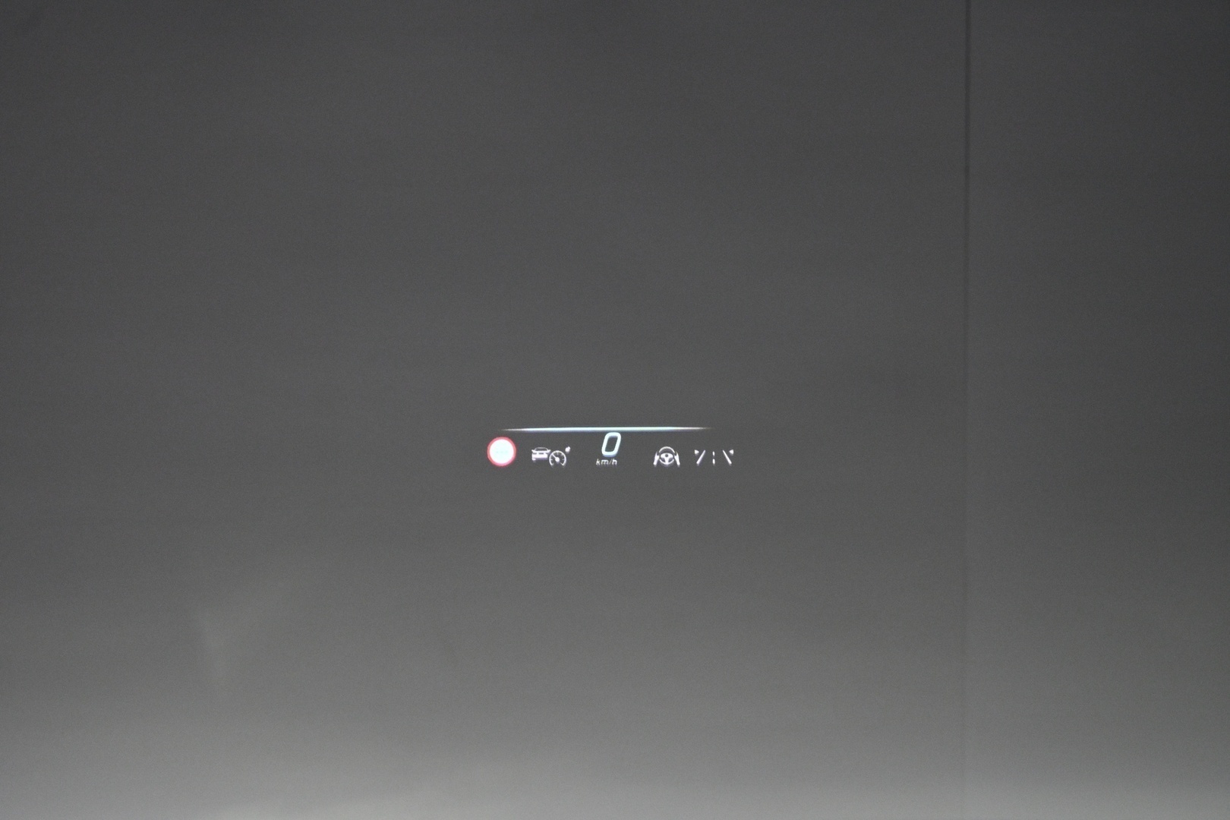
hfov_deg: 27.0
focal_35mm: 75
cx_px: 615
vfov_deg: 18.2
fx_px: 2562
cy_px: 410
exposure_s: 1/400
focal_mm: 50
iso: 1600
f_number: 6.3
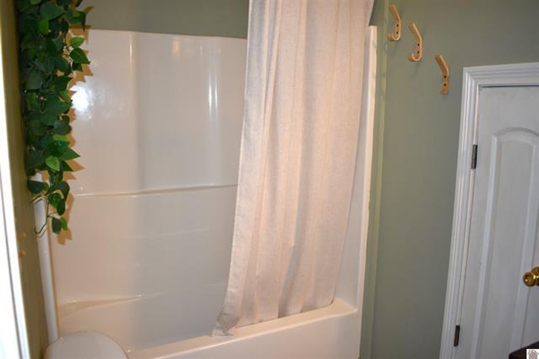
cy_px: 180
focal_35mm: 27
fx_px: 404
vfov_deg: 47.9
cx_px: 270
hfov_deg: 67.4
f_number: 3.5
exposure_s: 1/200
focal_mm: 18
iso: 800
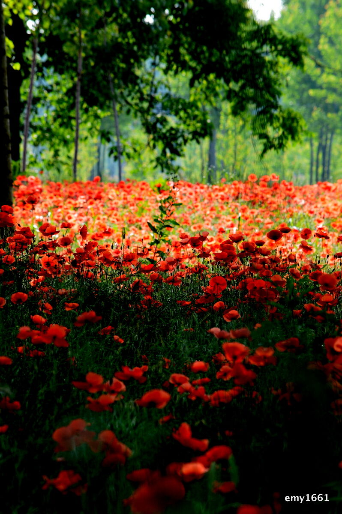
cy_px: 257
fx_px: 3961
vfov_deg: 7.4
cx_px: 171
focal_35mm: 278
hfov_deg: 4.9
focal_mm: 185
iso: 400
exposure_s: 1/200
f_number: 10
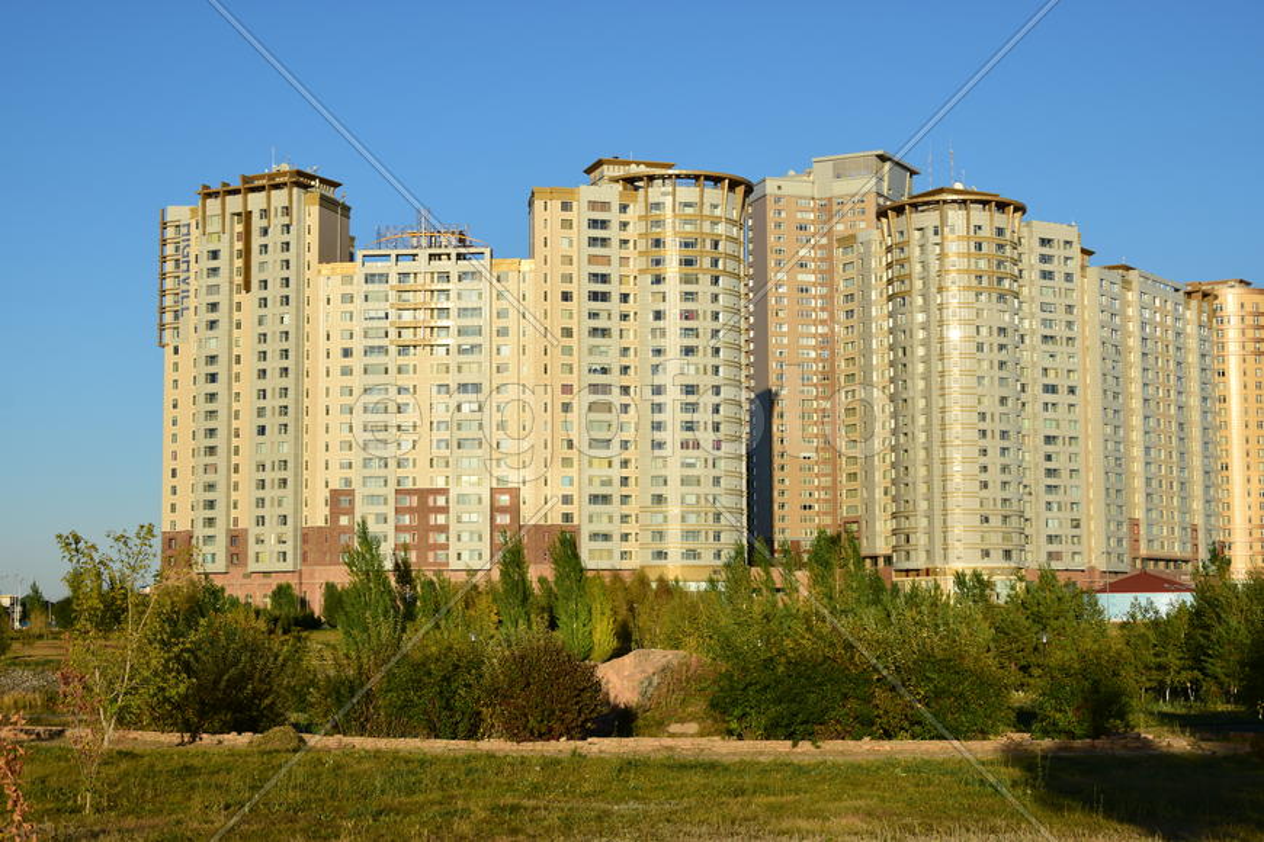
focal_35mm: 57
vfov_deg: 23.8
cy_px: 421
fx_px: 2001
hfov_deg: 35.1
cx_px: 632
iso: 100
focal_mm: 38
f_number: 9
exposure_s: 1/200
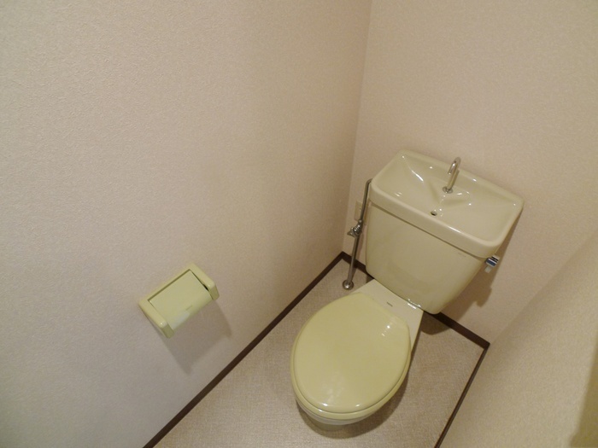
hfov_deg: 71.6
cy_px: 224
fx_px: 415
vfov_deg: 56.8
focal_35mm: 24
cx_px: 299
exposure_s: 1/30
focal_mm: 5.1
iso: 200
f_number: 2
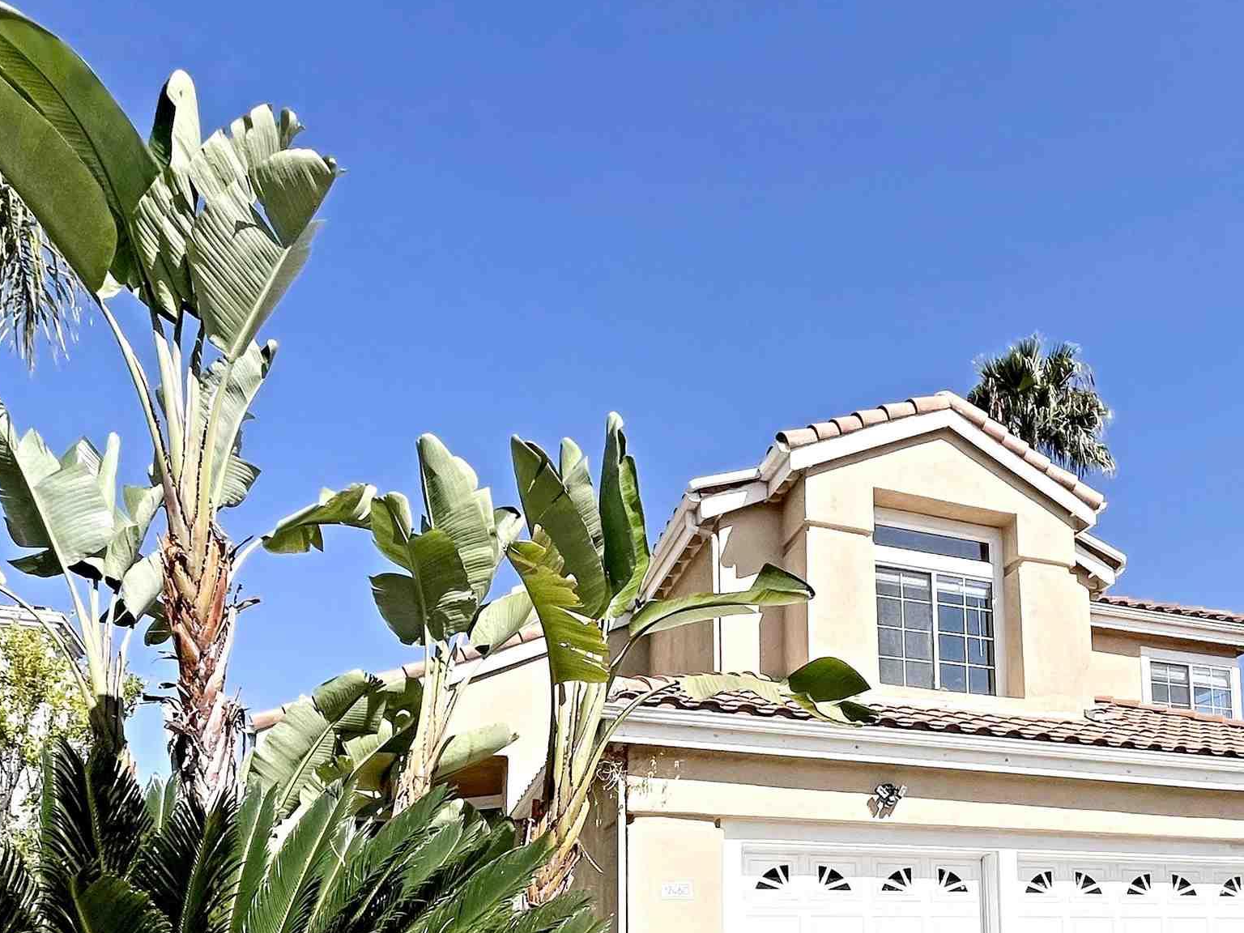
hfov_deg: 65.7
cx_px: 817
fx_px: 934
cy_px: 864
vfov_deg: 47.0
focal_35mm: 26
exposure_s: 1/1908
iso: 32
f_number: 2.4
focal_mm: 1.54
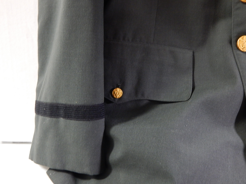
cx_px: 123
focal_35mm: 34
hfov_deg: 54.0
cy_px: 92
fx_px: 242
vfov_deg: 41.8
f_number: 3.3
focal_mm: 6.1
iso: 400
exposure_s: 1/13
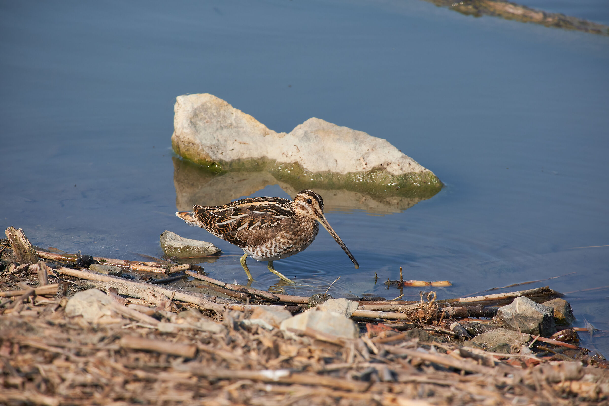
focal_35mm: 345
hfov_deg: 6.0
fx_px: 5838
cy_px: 203
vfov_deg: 4.0
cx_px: 304
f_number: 9
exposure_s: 1/500
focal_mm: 230
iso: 400
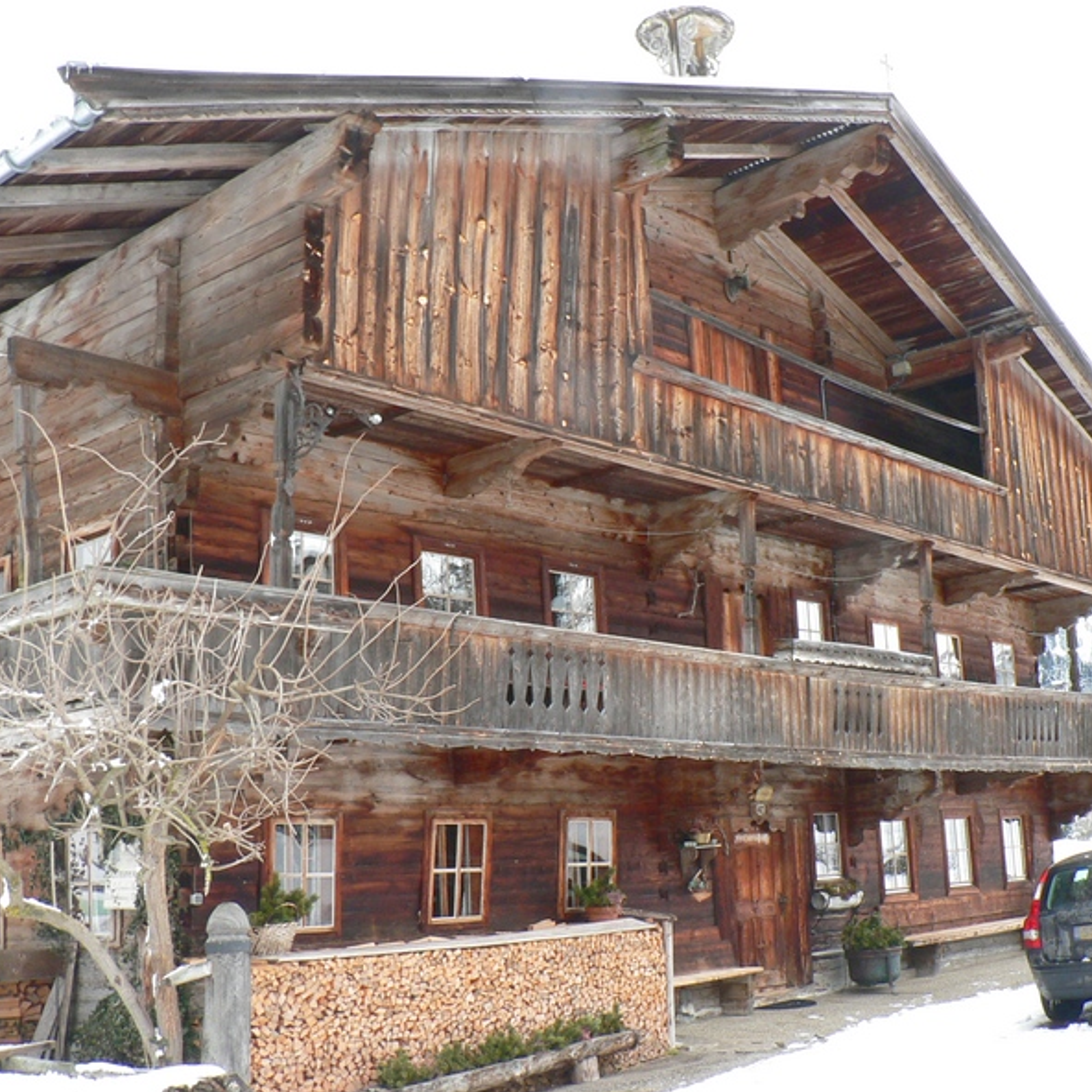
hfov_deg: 39.1
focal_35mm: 43
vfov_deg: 39.2
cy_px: 546
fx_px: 1535
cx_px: 635
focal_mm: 6
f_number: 8
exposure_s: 1/13
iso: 100
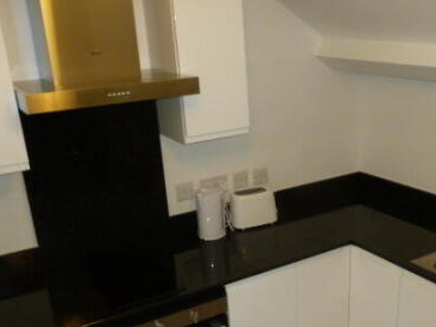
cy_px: 232
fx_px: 504
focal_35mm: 40
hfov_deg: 46.4
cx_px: 269
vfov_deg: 35.4
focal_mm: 4.1
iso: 250
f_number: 3.3
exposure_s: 1/30
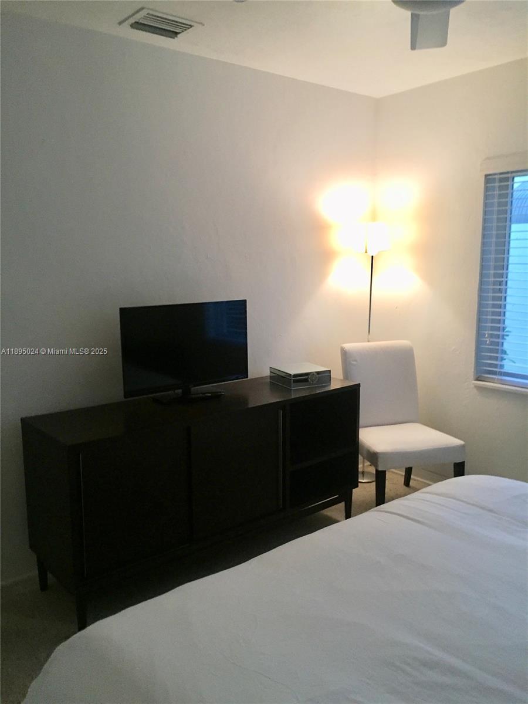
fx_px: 590
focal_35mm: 29
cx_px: 264
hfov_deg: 48.2
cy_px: 352
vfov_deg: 61.7
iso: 125
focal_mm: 4.15
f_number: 2.2
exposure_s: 1/30
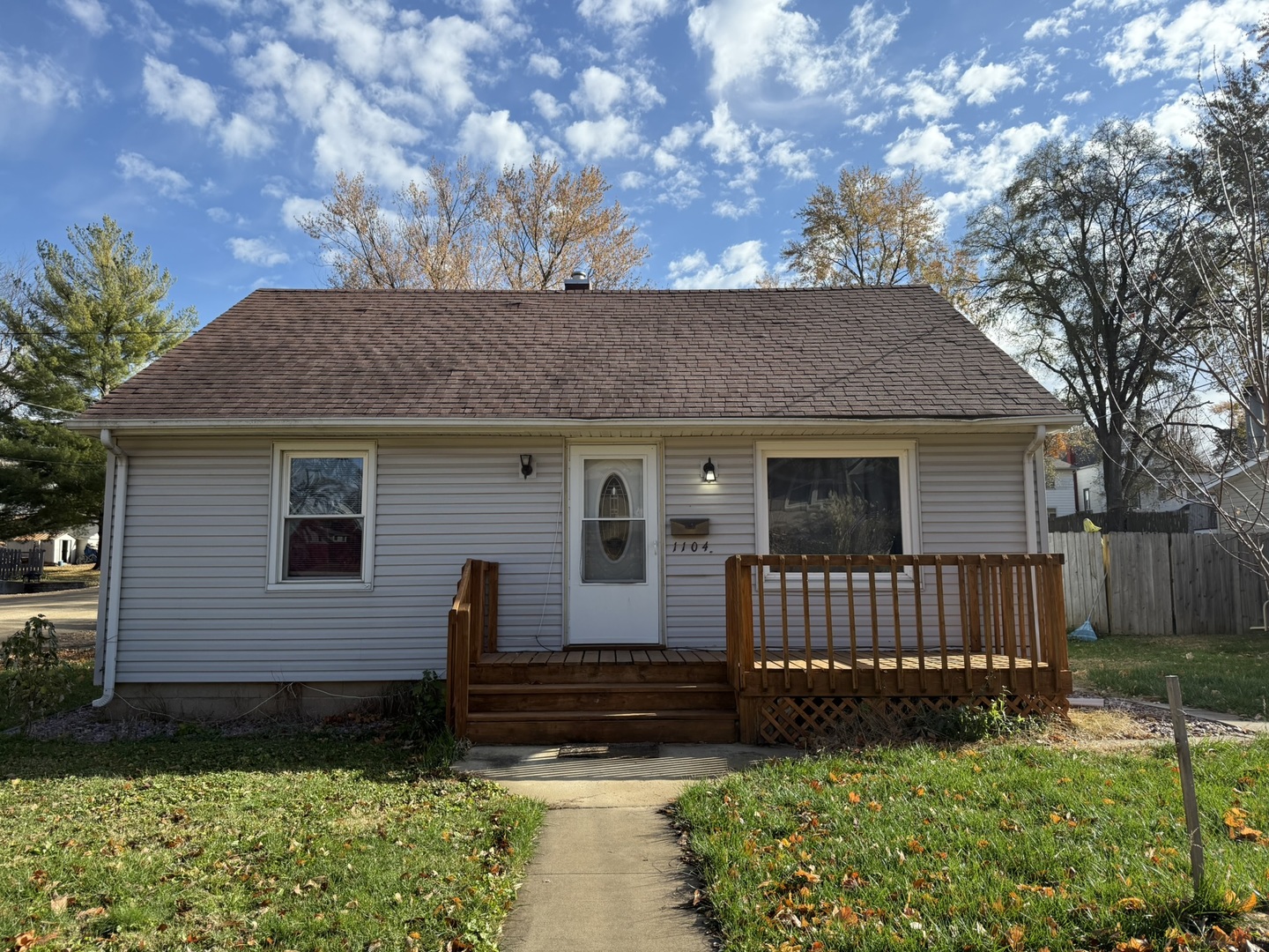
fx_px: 880
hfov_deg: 71.6
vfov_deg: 56.8
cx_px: 634
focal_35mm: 24
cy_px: 476
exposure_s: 1/3584
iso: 100
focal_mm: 6.76
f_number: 1.78
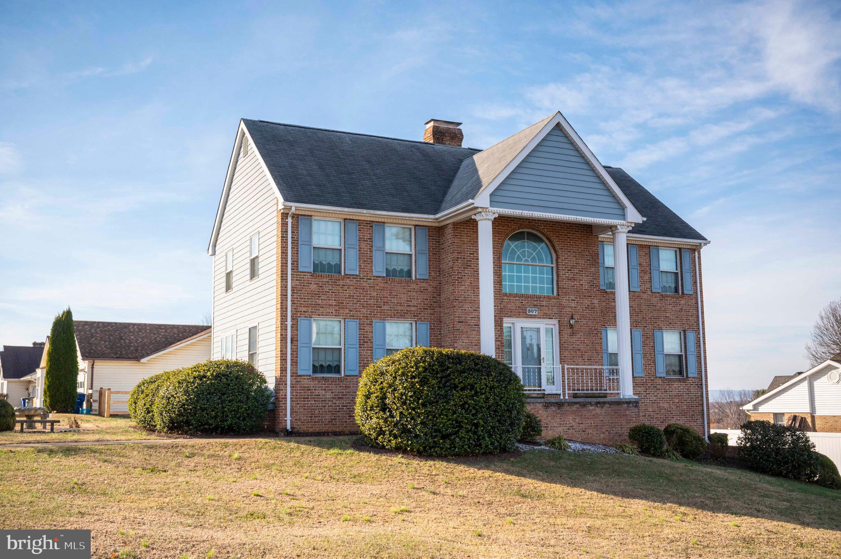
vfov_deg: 35.9
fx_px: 864
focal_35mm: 37
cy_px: 280
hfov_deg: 51.9
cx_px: 420
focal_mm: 37
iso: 1000
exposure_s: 1/8000
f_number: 4
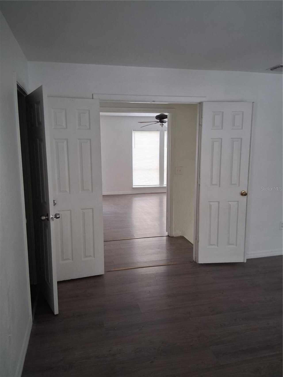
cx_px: 142
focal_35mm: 26
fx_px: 283
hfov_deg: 53.1
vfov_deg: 67.3
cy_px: 188
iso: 320
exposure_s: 1/60
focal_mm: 3.98
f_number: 1.8
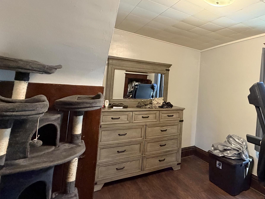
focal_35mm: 24
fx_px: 184
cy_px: 80
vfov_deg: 56.4
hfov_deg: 63.8
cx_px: 220
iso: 500
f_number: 2.2
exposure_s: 1/60
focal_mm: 2.22
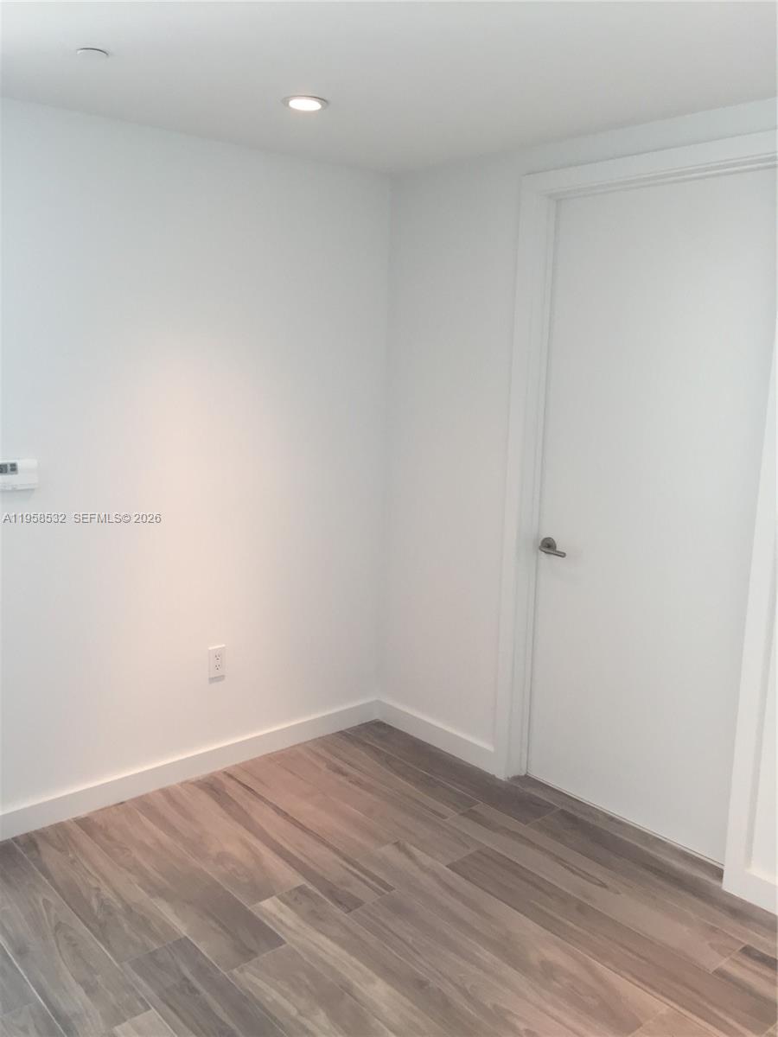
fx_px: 869
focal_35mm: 29
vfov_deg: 61.7
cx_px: 389
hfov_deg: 48.2
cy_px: 518
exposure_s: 1/40
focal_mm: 4.15
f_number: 2.2
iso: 32
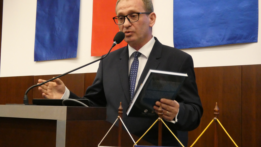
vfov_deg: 20.0
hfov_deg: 34.9
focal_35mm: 60
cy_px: 66
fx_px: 415
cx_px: 130
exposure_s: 1/80
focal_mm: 9.9
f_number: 4
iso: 1250
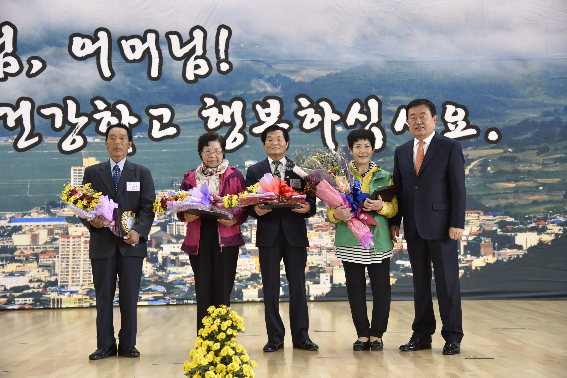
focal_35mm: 52
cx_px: 284
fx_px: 819
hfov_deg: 38.2
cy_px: 189
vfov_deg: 26.0
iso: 1000
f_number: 4
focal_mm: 52
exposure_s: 1/125
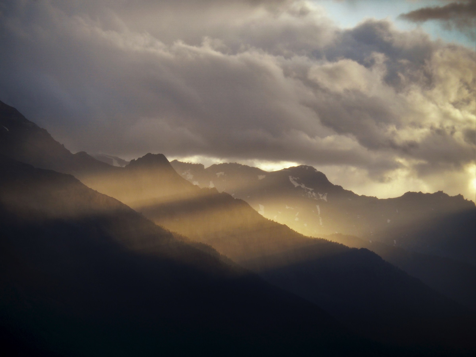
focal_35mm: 300
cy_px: 178
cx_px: 238
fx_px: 4125
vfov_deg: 5.0
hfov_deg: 6.6
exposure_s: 1/320
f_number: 5.6
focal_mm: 150
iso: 200
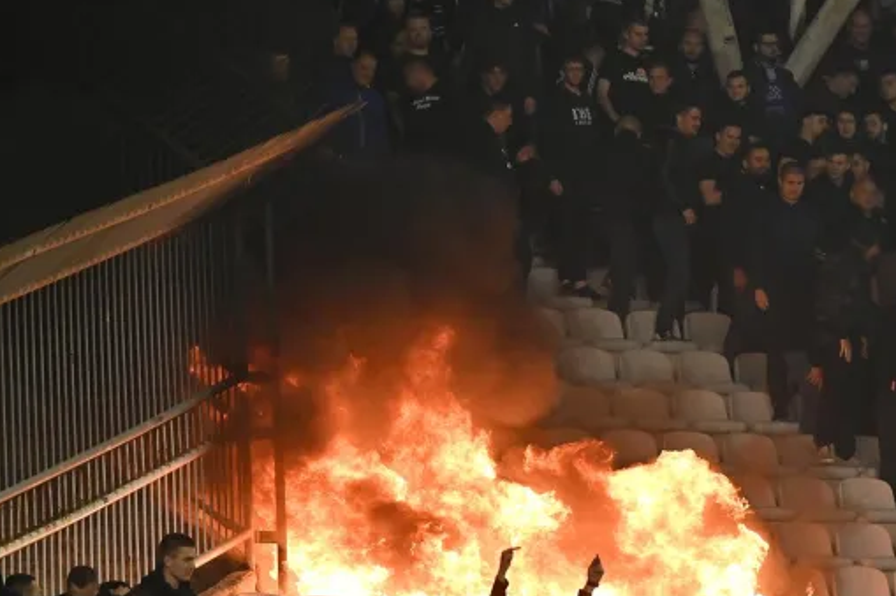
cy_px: 402
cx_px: 375
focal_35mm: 239
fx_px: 5946
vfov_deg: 5.7
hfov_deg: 8.6
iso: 2000
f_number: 2.8
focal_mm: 160
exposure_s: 1/2000
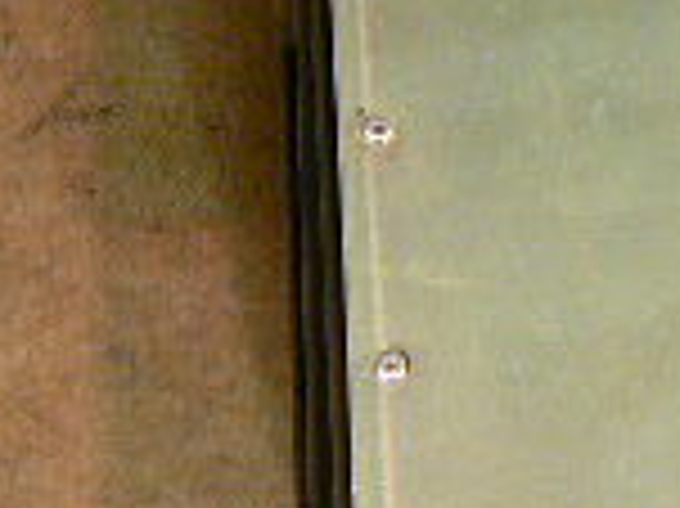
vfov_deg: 9.4
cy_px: -261
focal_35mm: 153
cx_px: 63
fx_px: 3003
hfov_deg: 12.8
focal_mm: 6
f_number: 2.8
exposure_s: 1/6
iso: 200
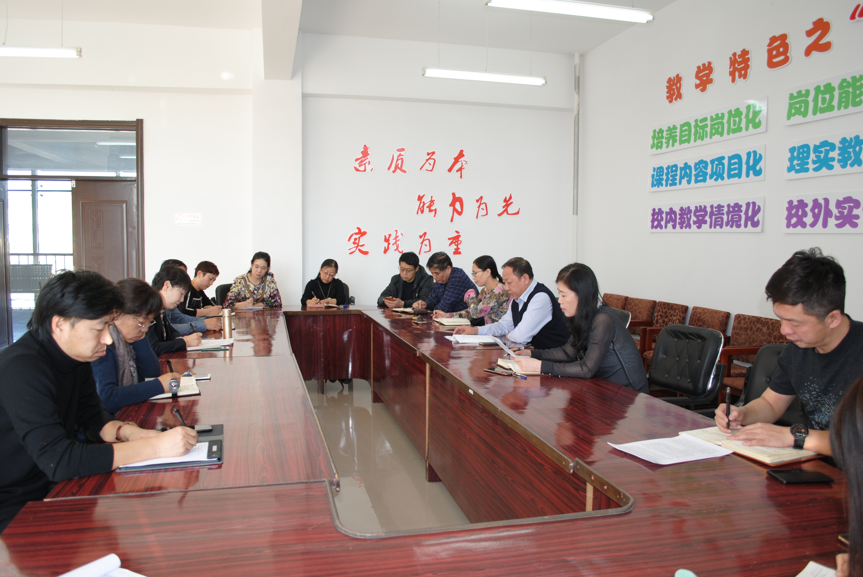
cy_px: 288
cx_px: 432
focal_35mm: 27
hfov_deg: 67.3
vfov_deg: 48.0
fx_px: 648
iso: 200
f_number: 3.5
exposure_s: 1/80
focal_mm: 18
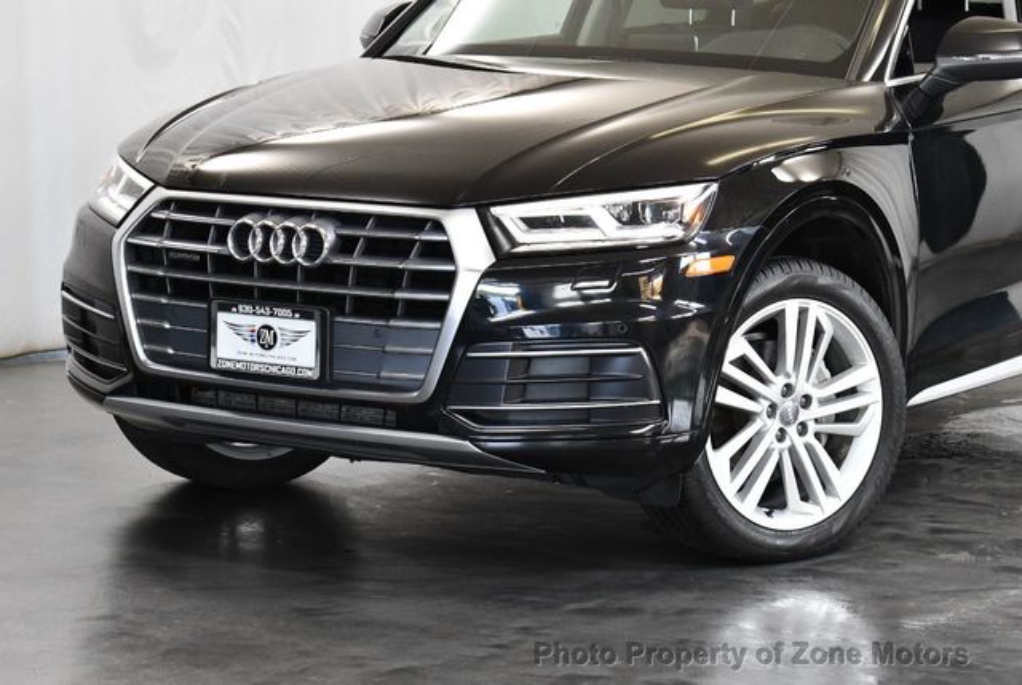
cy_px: 342
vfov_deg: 13.2
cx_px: 511
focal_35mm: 104
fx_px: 2957
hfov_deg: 19.6
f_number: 5.6
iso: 1600
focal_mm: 52
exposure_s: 1/125
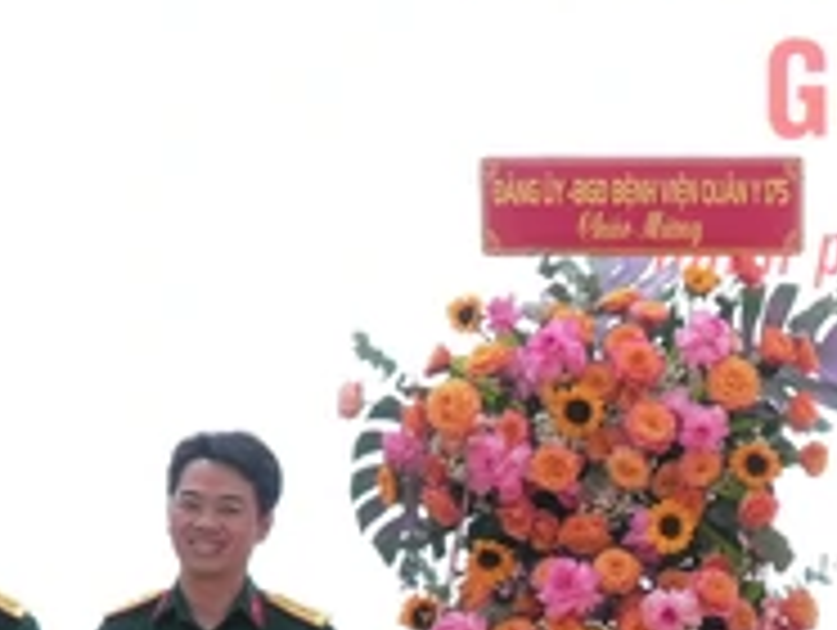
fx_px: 3293
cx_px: 736
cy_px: 583
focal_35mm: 136
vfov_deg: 10.9
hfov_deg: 14.4
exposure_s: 1/50
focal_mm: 22
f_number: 5
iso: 640
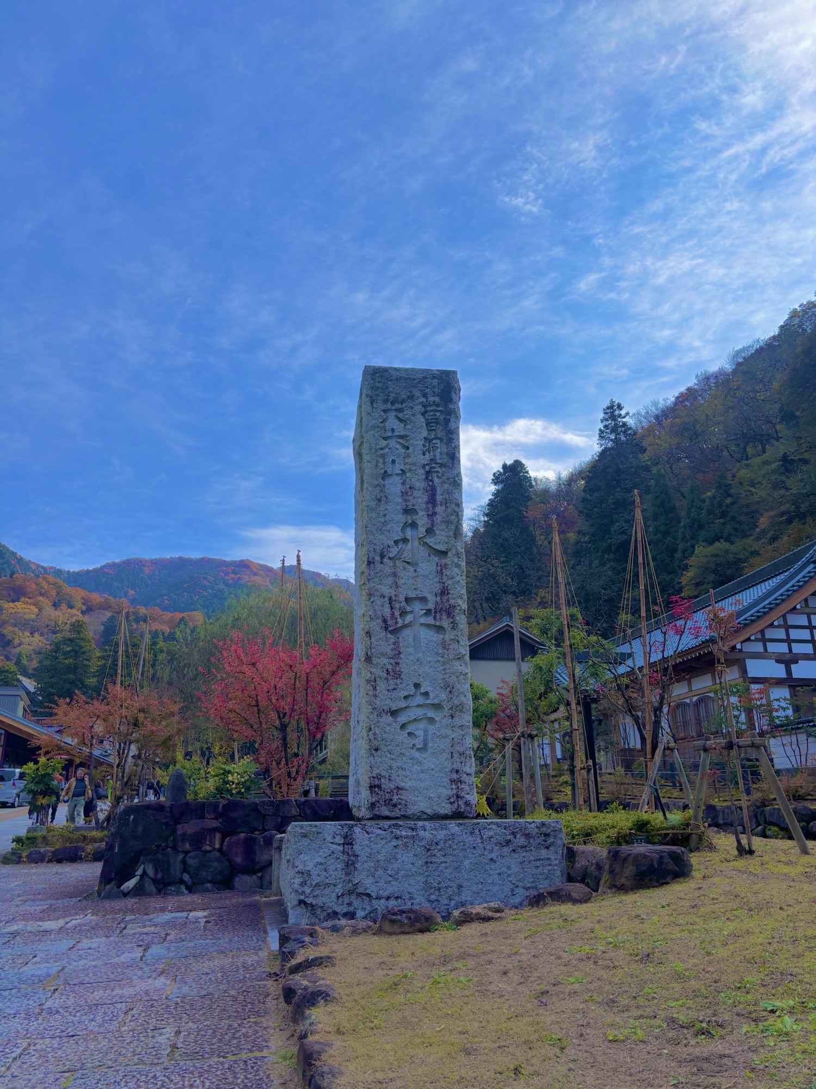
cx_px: 408
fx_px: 817
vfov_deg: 67.3
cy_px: 544
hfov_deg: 53.1
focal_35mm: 26
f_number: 1.6
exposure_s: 1/5076
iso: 50
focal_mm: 5.96
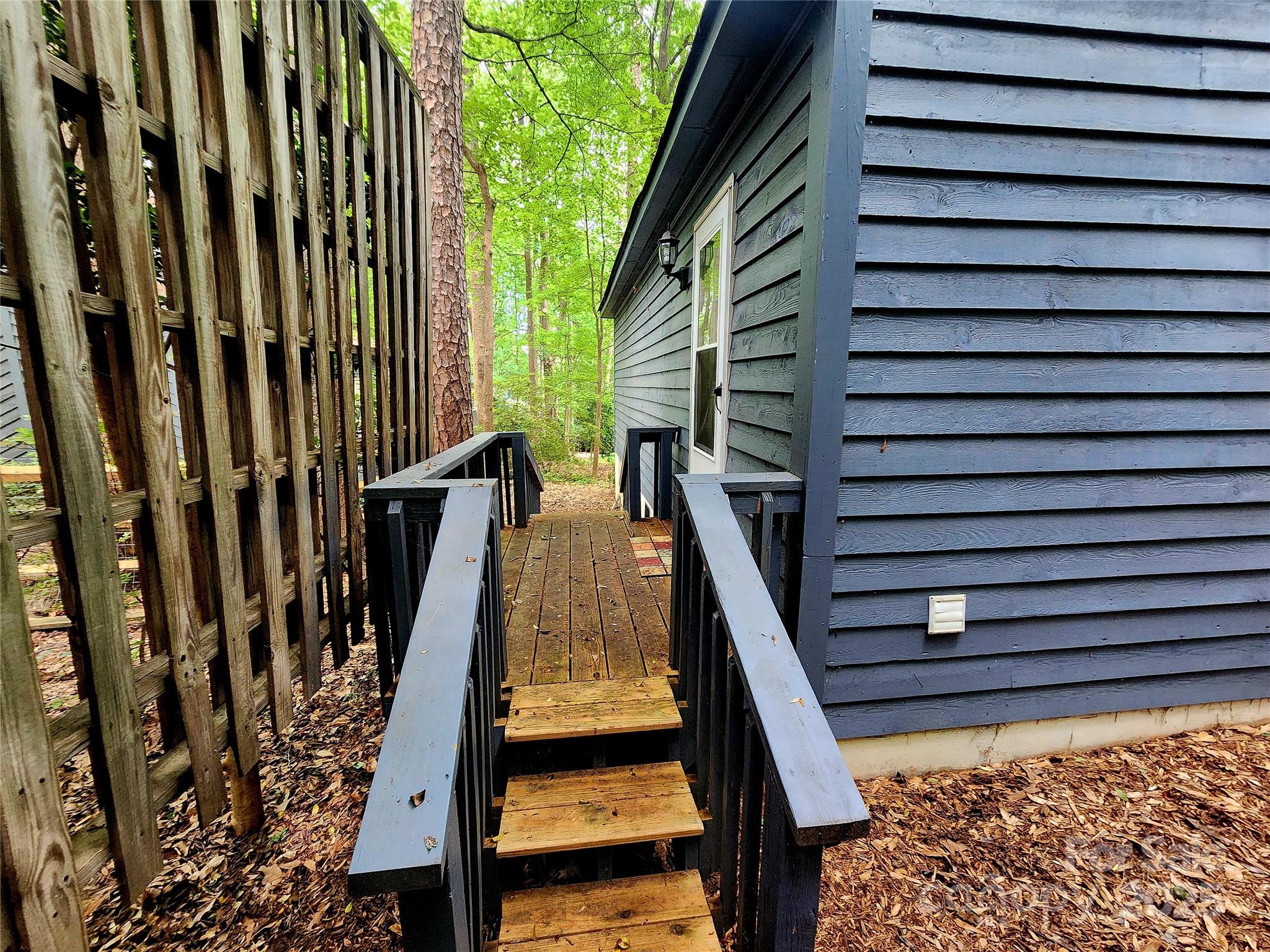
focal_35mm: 13
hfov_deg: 106.2
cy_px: 476
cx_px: 635
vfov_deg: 89.9
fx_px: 477
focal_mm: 2.2
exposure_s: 1/60.2
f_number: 2.2
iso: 320
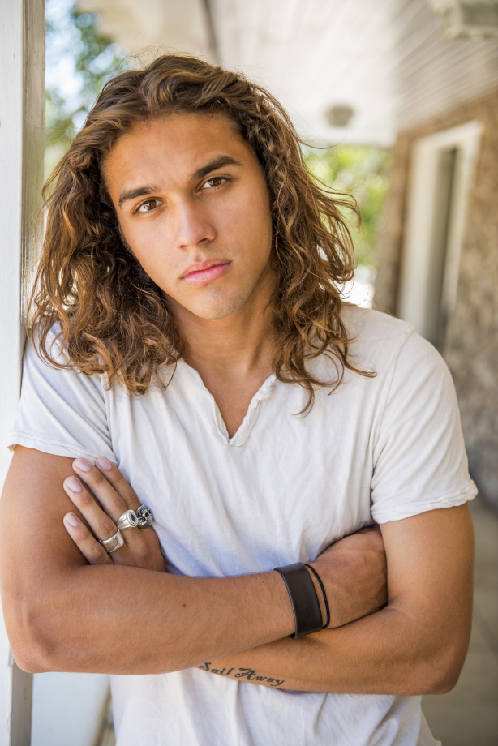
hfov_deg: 24.6
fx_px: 1140
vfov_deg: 36.2
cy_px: 373
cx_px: 249
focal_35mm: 55
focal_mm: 55
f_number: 3.2
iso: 250
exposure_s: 1/200
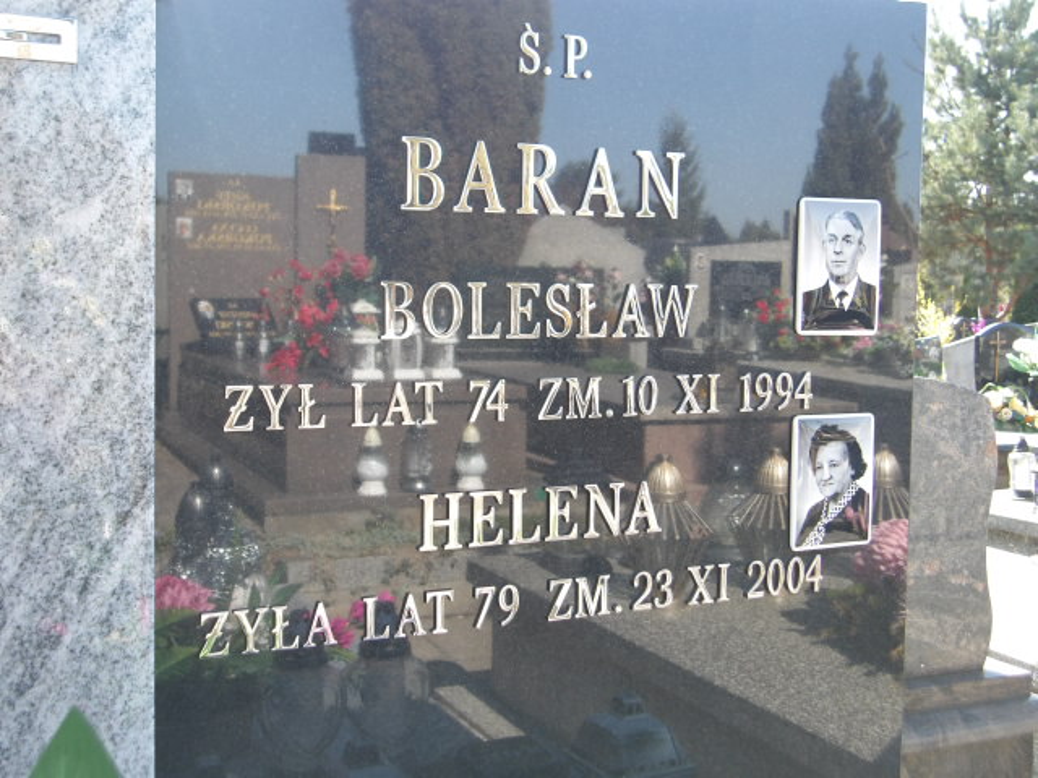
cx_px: 519
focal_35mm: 42
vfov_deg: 34.3
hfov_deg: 44.8
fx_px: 1259
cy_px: 389
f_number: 3.7
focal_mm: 7.6
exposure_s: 1/108
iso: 100
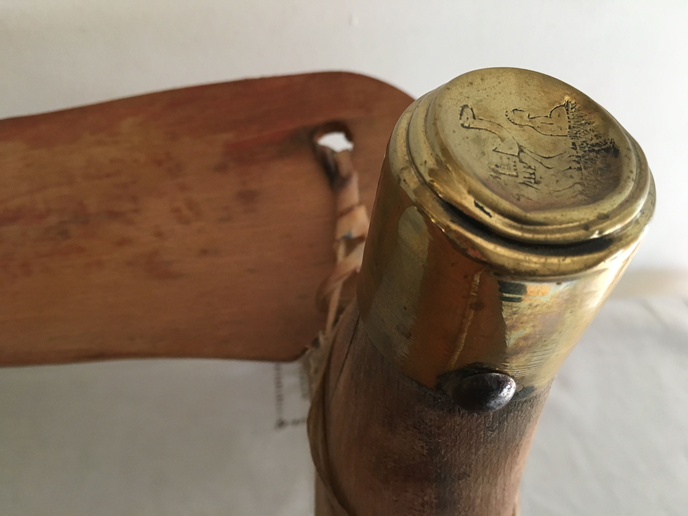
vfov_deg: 48.2
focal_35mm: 29
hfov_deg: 61.7
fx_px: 576
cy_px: 258
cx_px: 344
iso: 160
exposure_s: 1/33
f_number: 2.2
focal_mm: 4.15
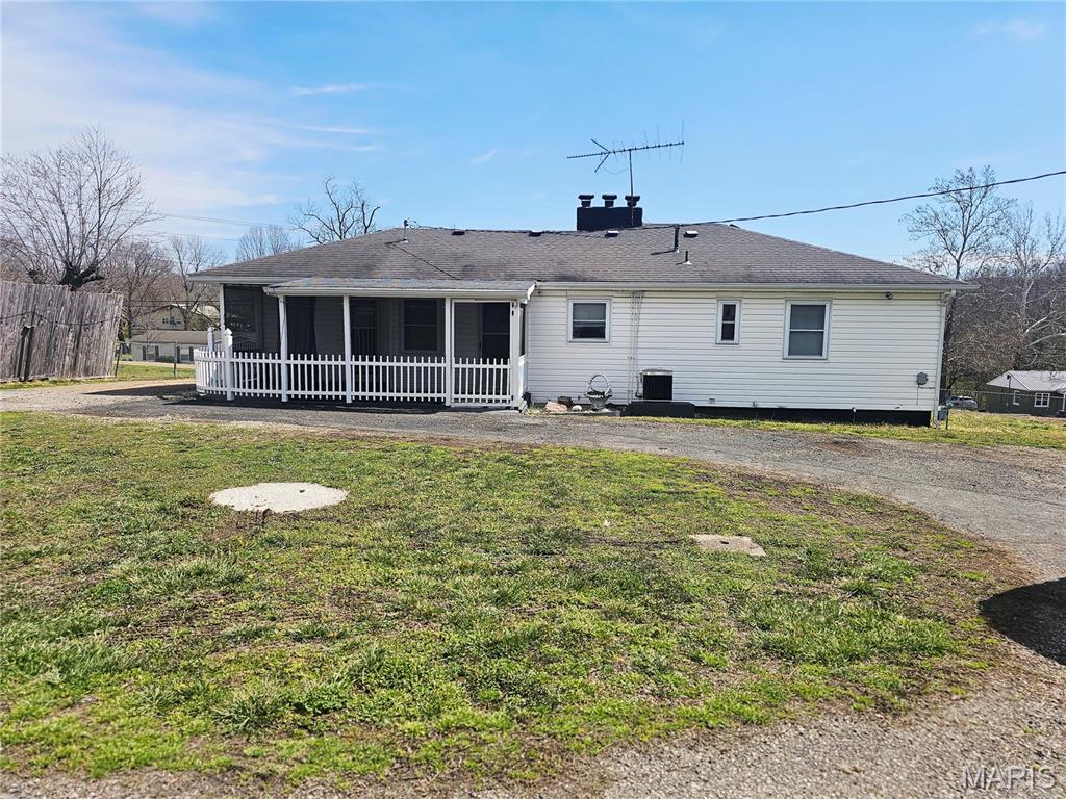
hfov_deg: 73.9
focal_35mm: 23
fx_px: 708
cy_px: 400
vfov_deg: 58.9
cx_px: 533
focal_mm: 6.3
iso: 10
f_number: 1.7
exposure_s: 1/1250
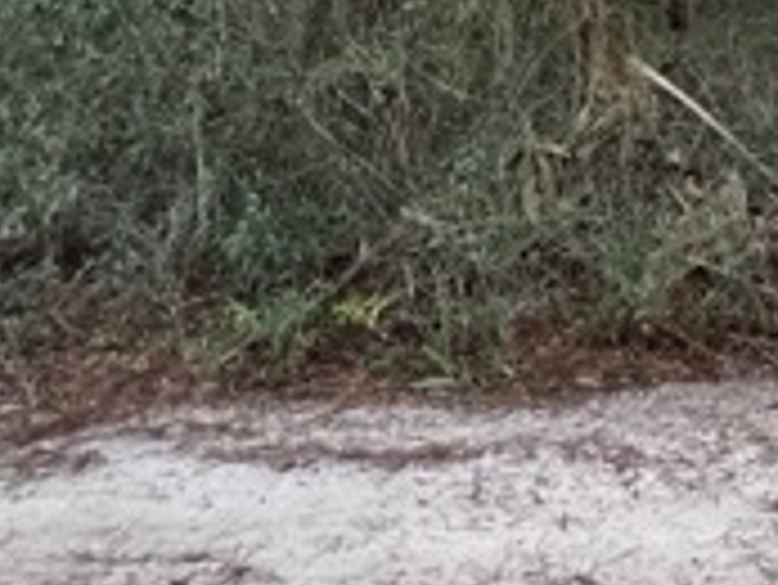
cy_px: -22
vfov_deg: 29.7
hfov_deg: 39.0
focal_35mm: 45
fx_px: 1012
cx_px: 702
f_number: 1.8
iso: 800
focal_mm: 1.57
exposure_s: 1/60
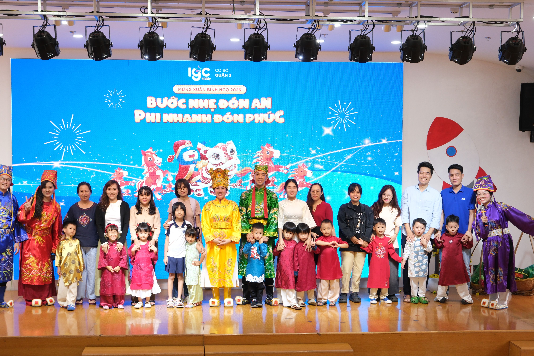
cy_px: 205
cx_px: 246
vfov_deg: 26.0
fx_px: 771
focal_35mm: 52
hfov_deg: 38.2
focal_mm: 28.9
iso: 800
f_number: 4.5
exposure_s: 1/60
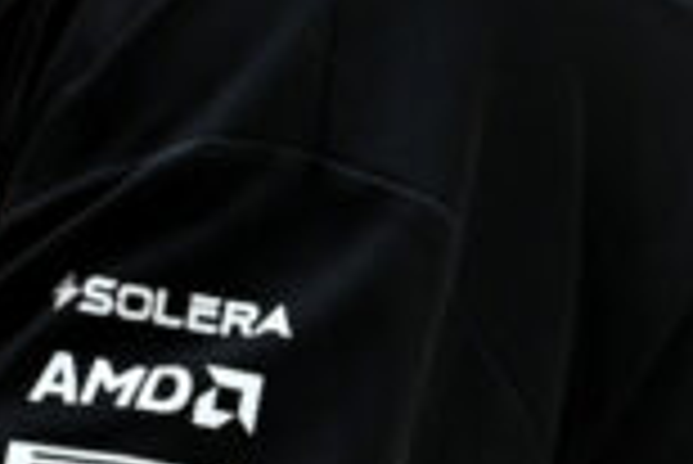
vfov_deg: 1.1
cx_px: -796
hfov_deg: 1.6
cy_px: -333
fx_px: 24374
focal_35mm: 1265
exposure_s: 1/200
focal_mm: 280
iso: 3200
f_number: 6.3
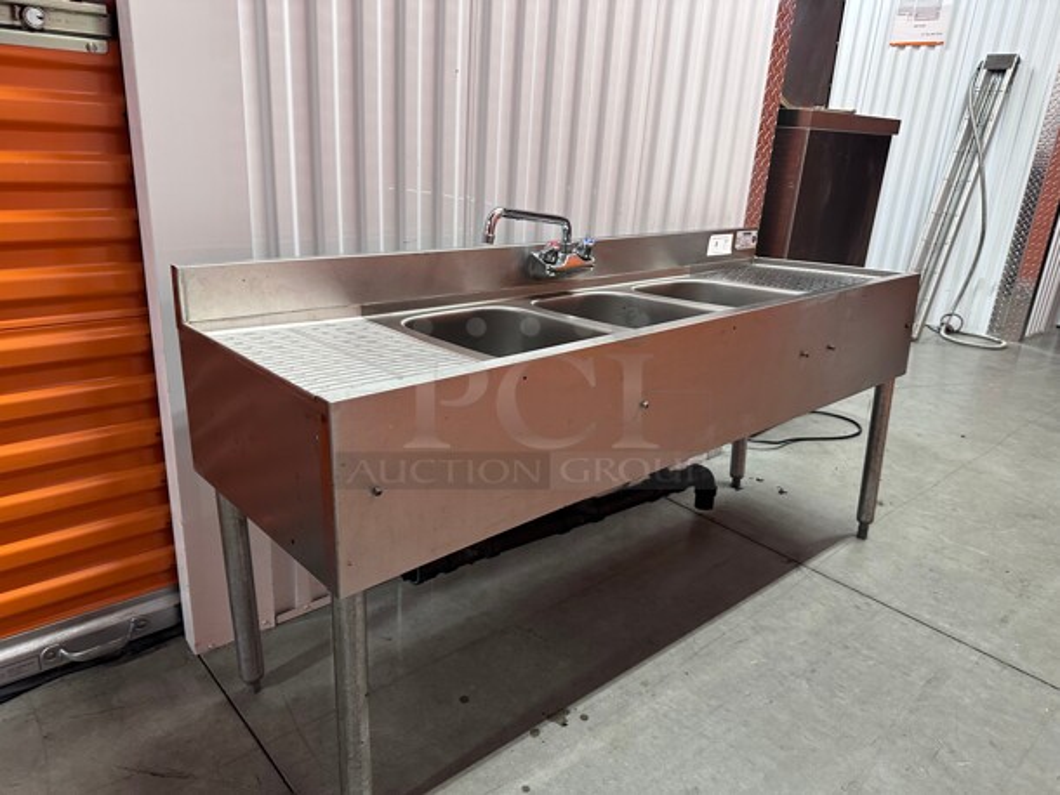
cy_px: 398
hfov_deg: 71.6
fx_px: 735
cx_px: 530
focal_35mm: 24
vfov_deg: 56.8
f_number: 1.78
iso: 320
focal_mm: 6.86
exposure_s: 1/60
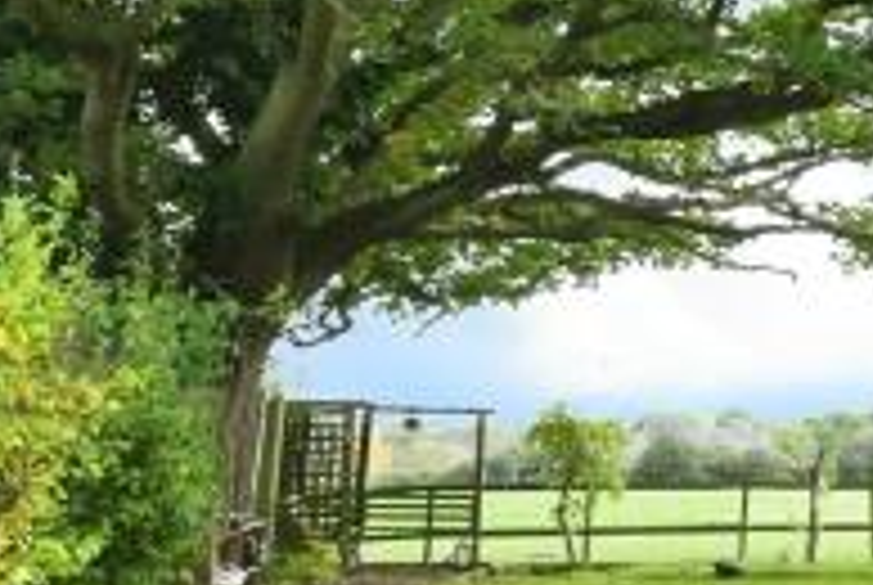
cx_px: 1616
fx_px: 1919
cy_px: 407
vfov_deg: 17.3
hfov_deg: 18.9
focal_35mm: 79
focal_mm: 15
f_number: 10
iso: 640
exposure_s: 1/100
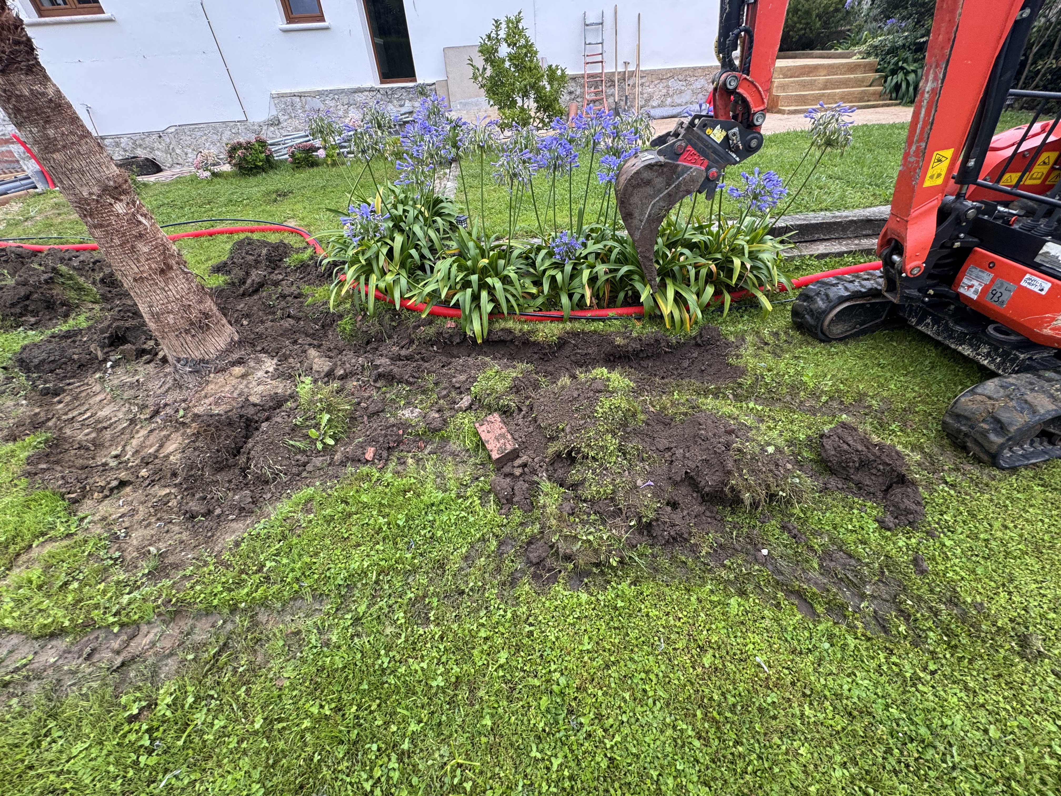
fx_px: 429
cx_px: 530
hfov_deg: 102.1
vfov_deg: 85.7
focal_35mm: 14
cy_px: 398
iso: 80
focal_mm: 2.22
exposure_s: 1/99
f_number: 2.2
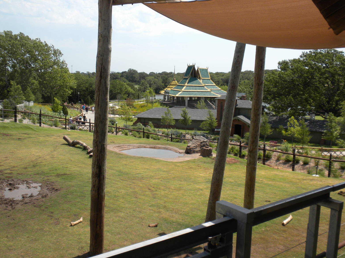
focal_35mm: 38
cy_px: 127
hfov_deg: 49.0
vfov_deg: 37.7
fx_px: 379
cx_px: 171
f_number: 10
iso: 64
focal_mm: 6.6
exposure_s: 1/108
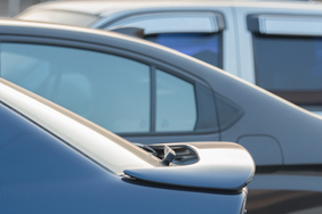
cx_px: 144
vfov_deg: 4.0
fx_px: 3095
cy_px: 207
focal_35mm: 346
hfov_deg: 6.0
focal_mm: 135
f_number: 2.8
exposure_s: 1/250
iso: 250
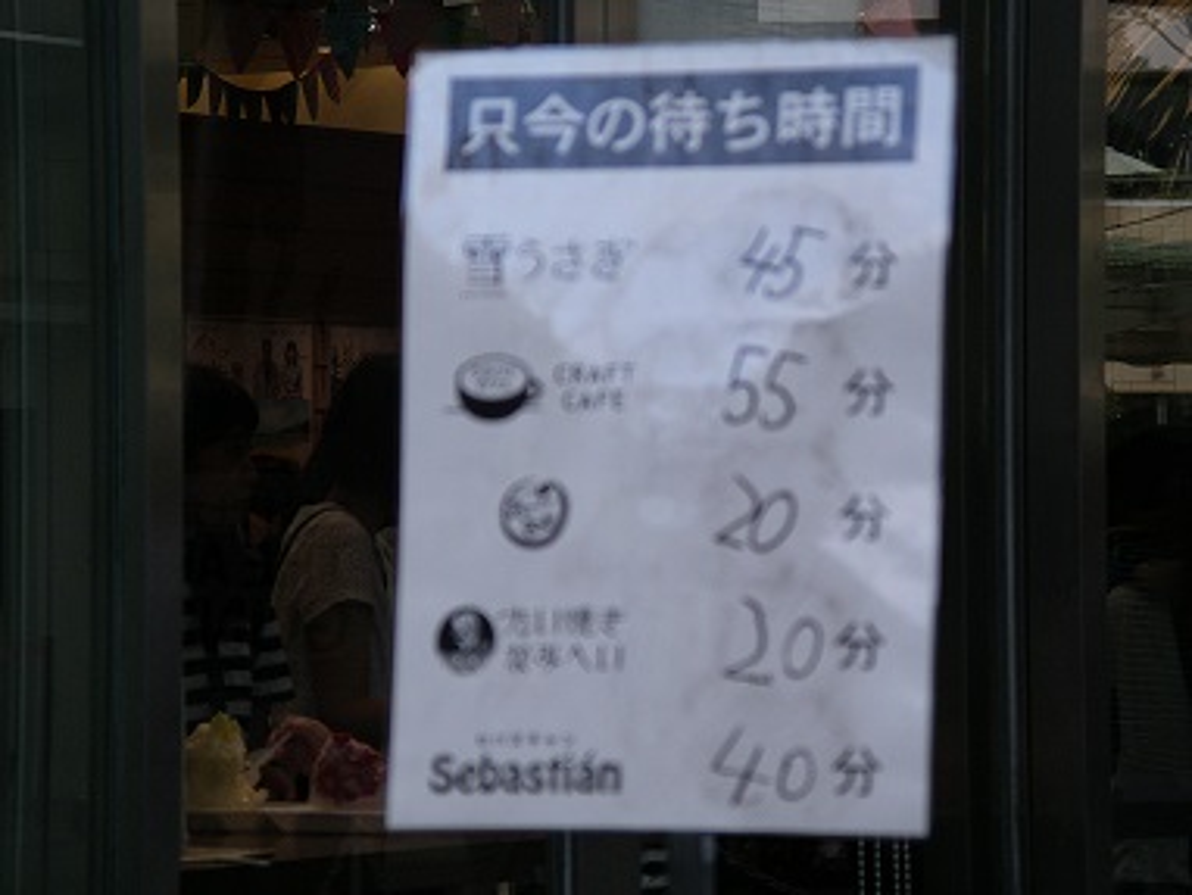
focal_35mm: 187
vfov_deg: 8.0
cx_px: 596
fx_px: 6443
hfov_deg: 10.6
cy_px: 448
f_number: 4.6
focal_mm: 39
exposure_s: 1/160
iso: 200
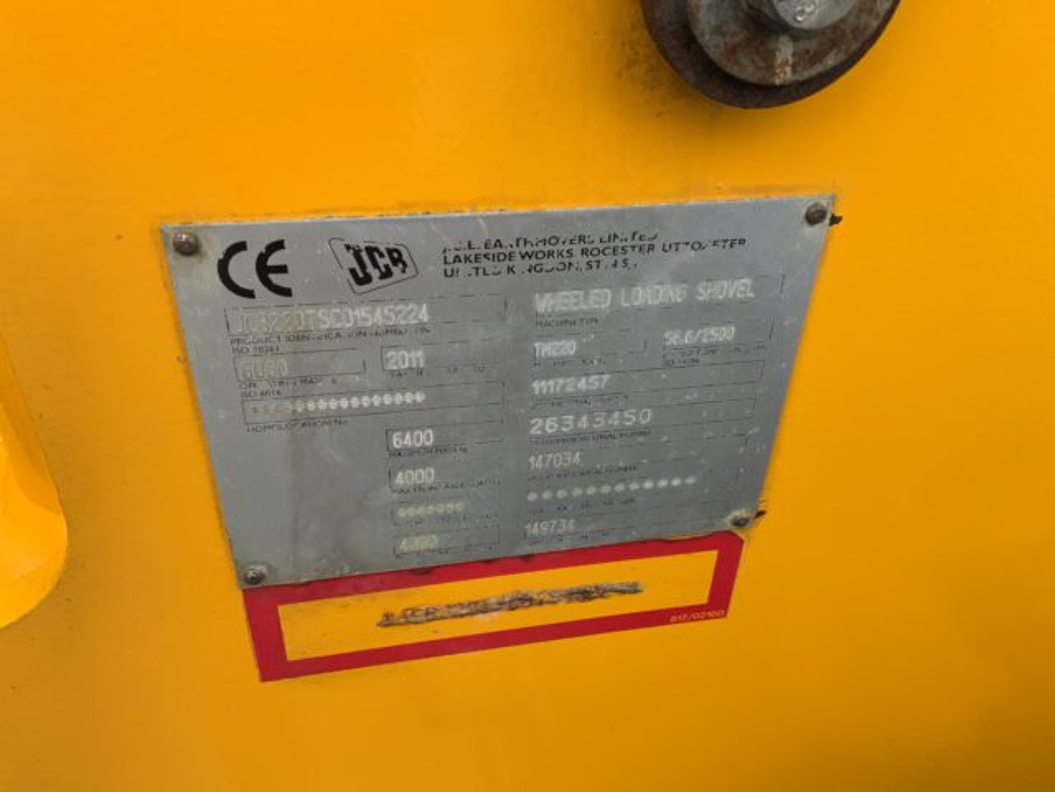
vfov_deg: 48.2
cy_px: 396
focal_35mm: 29
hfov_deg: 61.7
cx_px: 528
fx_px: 884
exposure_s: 1/122
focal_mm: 3
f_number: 1.8
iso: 25
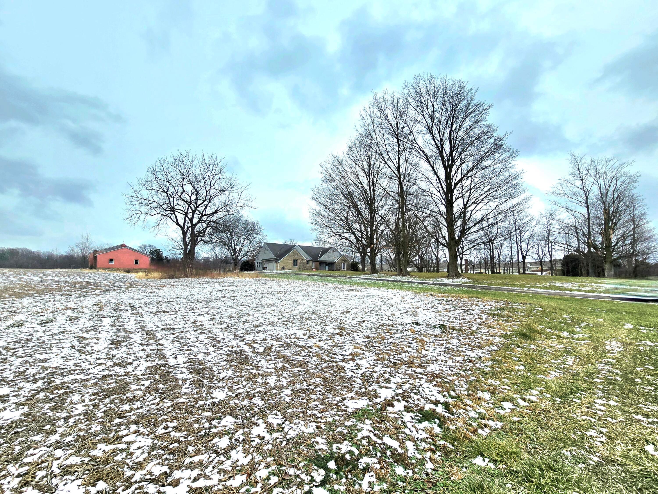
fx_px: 247
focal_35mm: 13
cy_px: 247
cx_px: 329
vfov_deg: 89.9
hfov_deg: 106.2
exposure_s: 1/2500
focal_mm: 2.2
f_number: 2.2
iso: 50
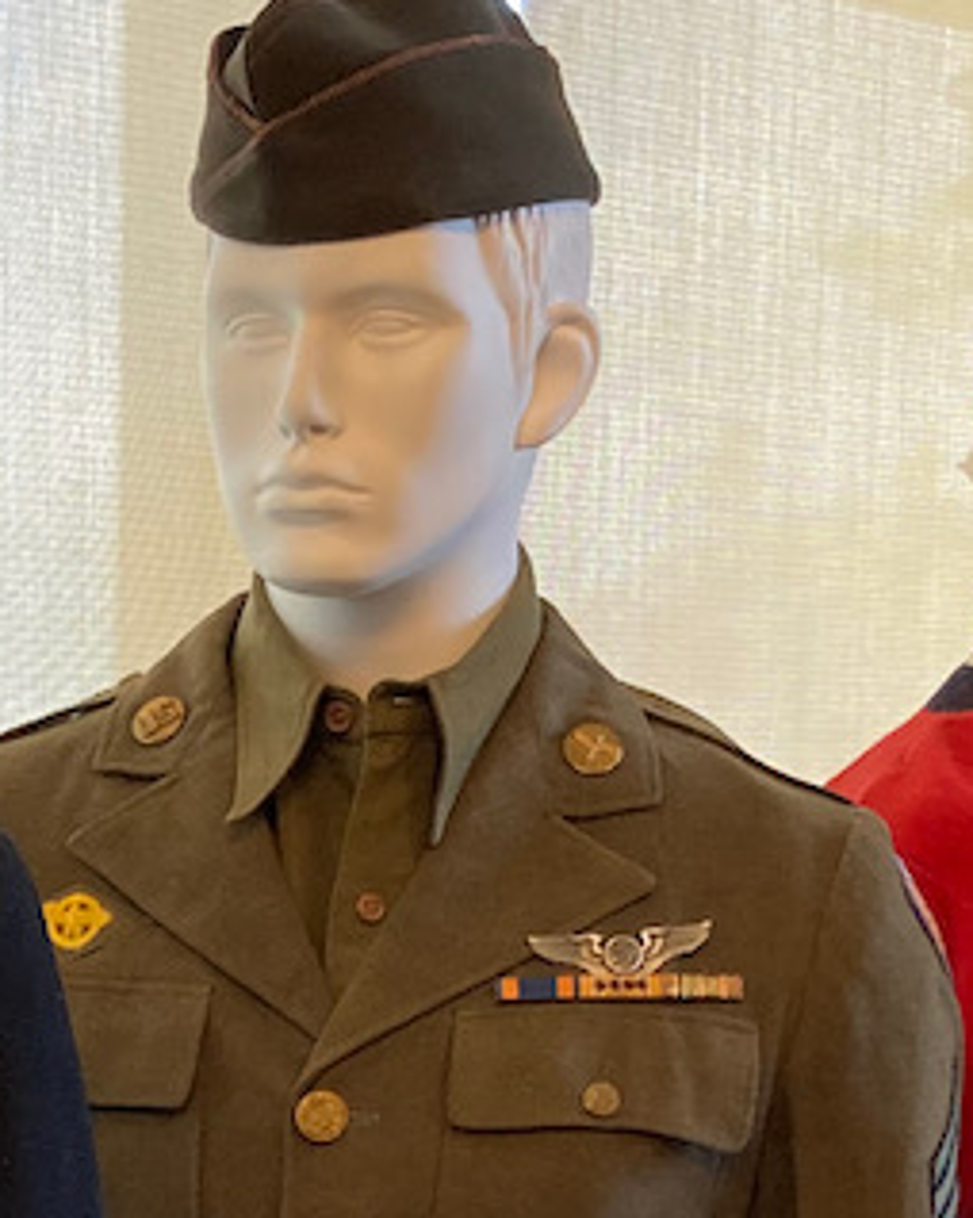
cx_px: 11
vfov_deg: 16.3
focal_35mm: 110
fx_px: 3963
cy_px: 1678
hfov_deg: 13.8
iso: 80
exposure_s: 1/120
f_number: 1.8
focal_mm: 3.99
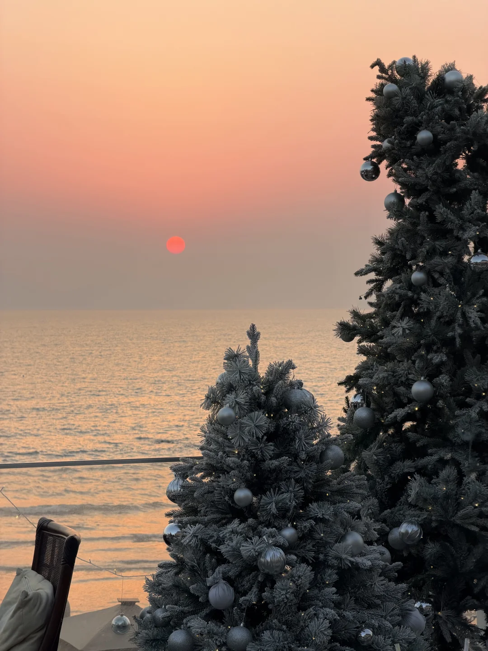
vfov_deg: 19.6
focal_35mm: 100
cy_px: 326
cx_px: 244
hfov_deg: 14.8
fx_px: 1880
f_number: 2.8
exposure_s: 1/121
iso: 64
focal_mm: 16.89
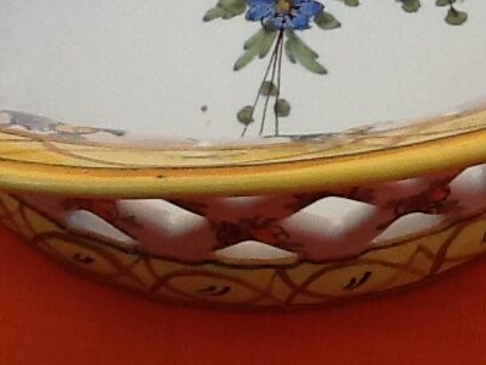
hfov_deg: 18.2
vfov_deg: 13.7
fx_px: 1489
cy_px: -39
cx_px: 447
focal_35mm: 106
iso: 40
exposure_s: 1/281
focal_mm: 2.03
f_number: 2.4
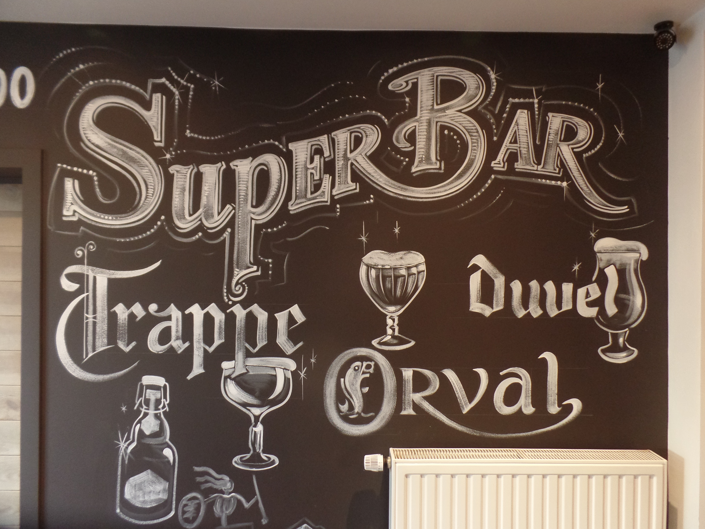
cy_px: 264
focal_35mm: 23
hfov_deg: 73.9
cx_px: 352
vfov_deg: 58.9
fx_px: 468
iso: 400
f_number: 2.8
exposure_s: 1/15
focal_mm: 4.1
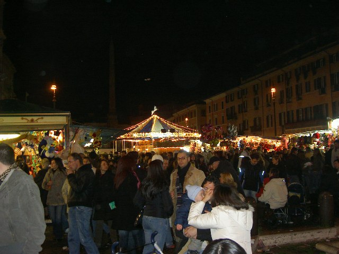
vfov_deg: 36.8
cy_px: 127
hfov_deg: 47.9
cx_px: 170
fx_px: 382
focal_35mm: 39
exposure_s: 1/59.5
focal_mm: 8
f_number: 2.8
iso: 100
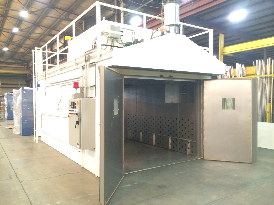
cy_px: 102
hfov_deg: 60.0
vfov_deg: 46.8
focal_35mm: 30
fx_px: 237
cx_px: 137
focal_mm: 4.12
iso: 320
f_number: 2.2
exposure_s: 1/15
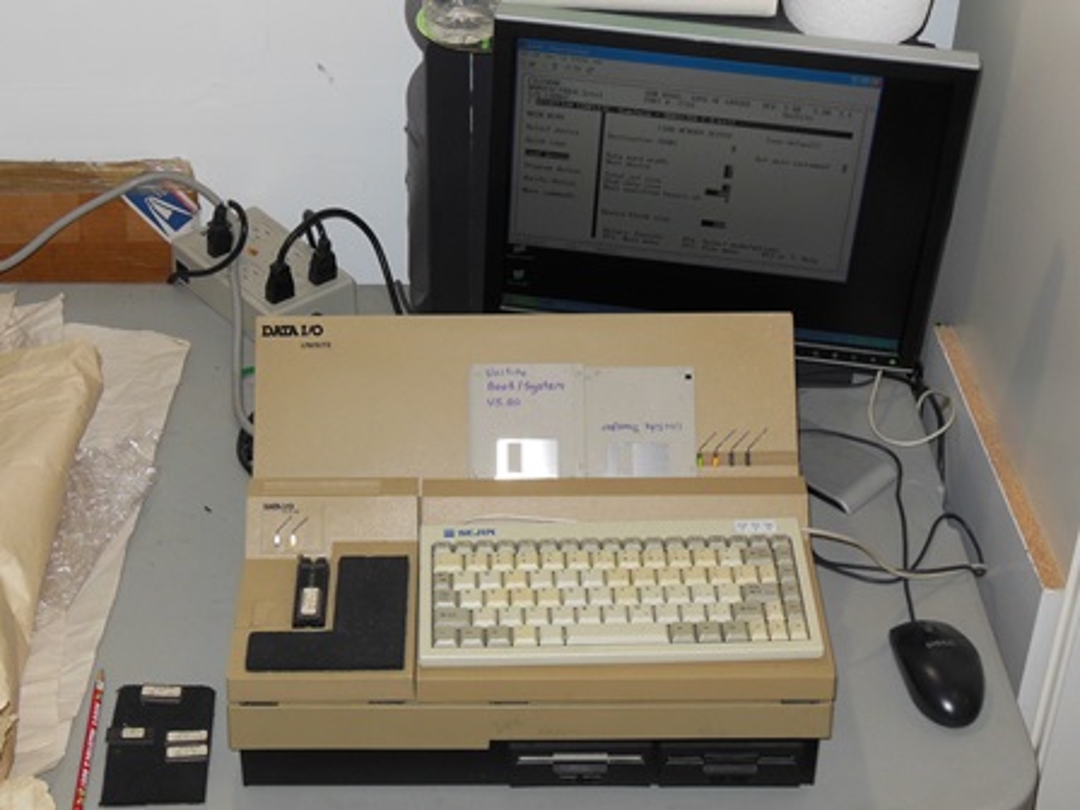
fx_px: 1560
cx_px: 540
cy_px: 405
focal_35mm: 50
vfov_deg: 29.1
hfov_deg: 38.2
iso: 250
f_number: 4
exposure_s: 1/60
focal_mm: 8.9
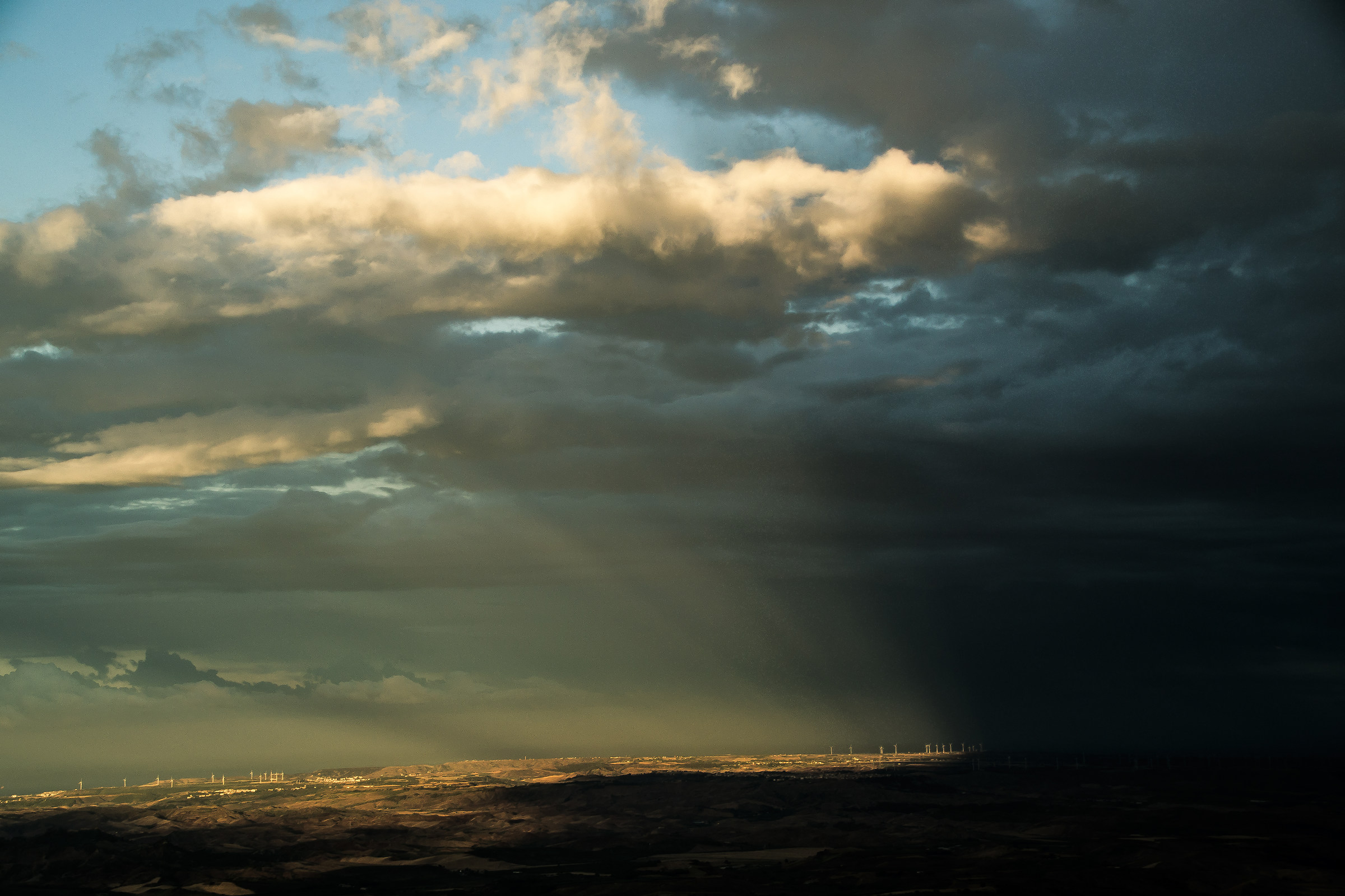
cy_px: 448
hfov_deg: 30.5
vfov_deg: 20.6
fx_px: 2466
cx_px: 672
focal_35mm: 66
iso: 400
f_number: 9
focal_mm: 44
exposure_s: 1/60
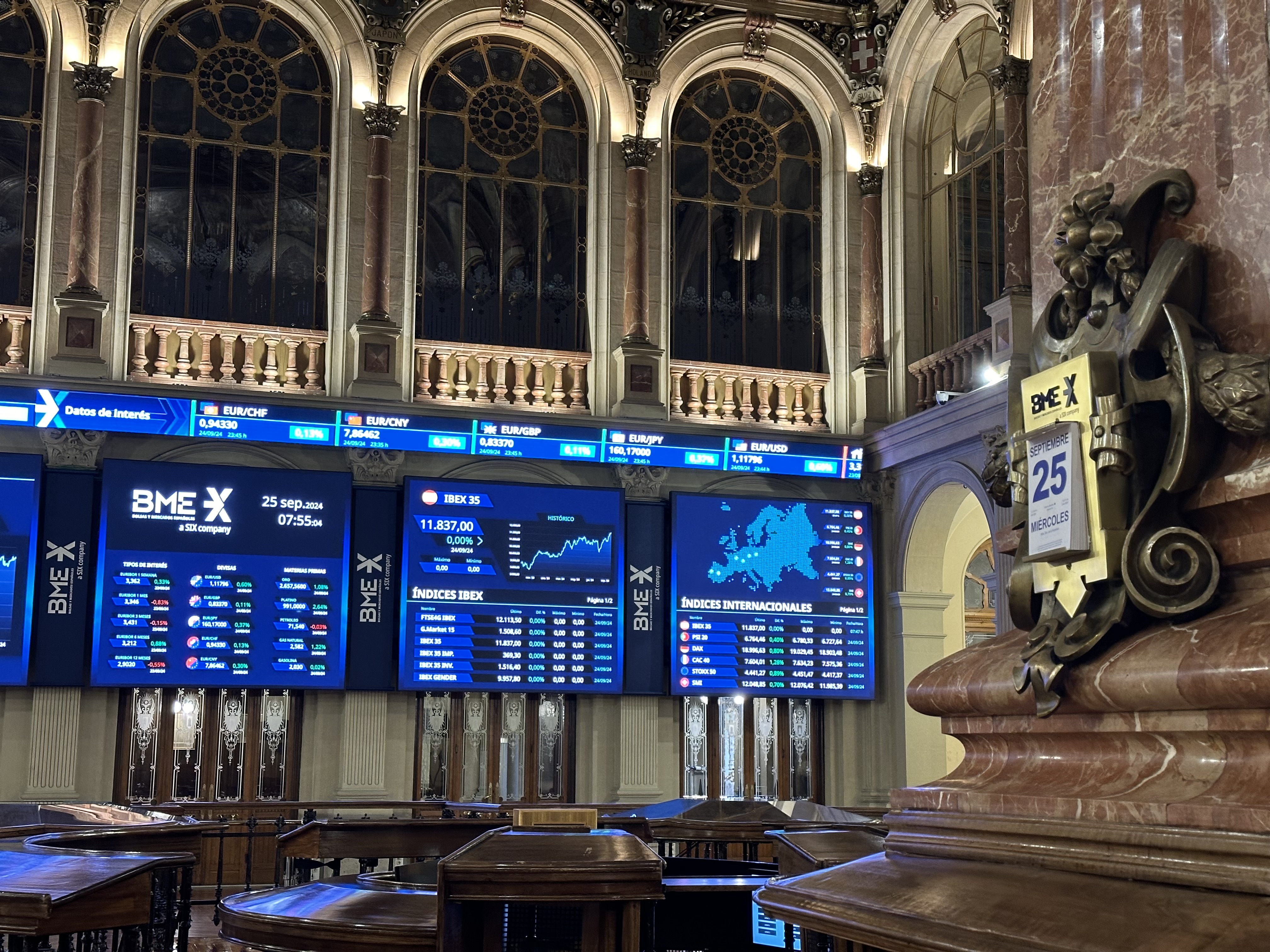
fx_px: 1761
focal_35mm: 48
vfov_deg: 30.3
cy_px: 476
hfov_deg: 39.7
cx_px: 635
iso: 200
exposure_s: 1/33
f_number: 1.78
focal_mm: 6.86
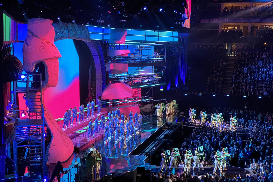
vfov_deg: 24.6
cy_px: 98
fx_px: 417
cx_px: 137
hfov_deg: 36.2
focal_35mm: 55
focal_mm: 6
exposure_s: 1/41
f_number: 2
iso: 500
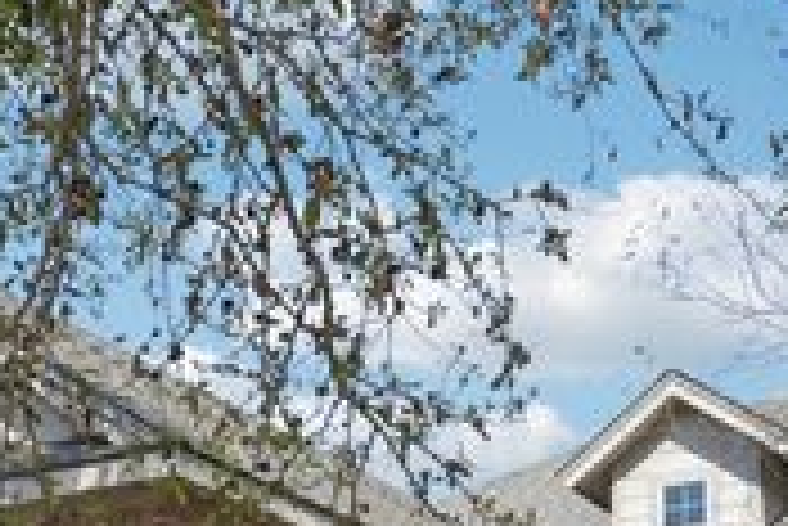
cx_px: 450
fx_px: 1314
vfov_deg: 20.7
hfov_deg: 33.3
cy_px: 686
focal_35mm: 60
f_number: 8
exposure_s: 1/640
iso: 400
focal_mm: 21
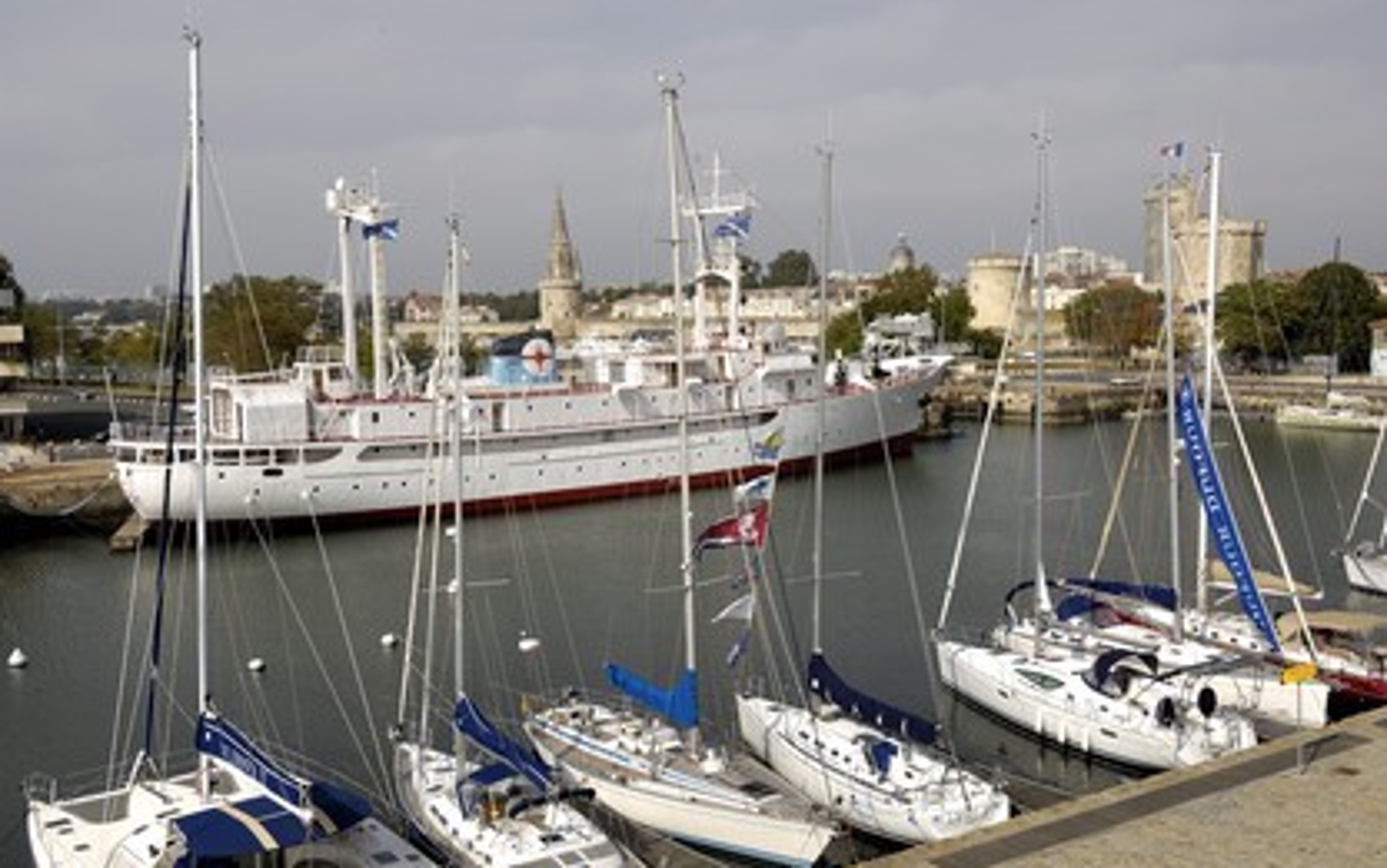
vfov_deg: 34.5
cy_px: 416
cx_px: 694
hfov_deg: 52.7
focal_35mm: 37
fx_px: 1399
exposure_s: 1/160
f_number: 13
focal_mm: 24
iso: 100
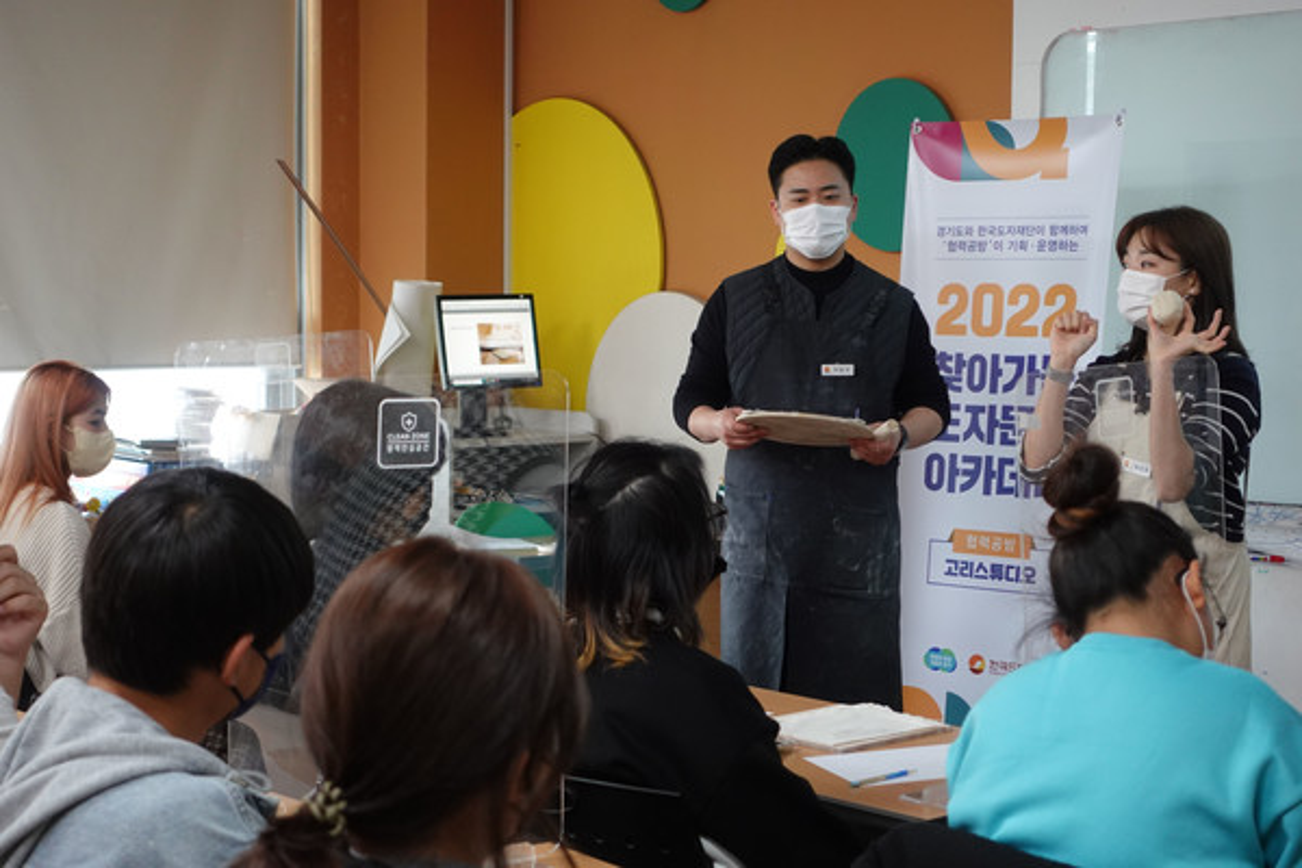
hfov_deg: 30.1
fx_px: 2423
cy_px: 434
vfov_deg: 20.3
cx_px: 651
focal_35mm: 67
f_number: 2.8
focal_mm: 24.71
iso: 1000
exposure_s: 1/80
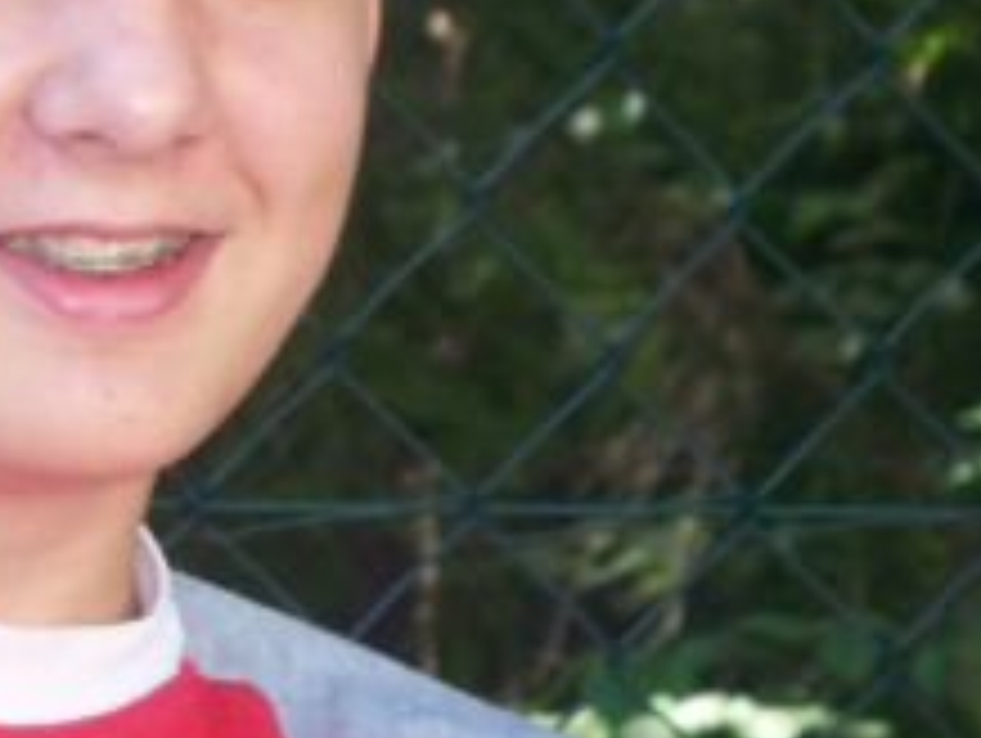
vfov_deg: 5.2
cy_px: -9
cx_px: -16
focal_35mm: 286
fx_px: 8114
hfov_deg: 6.9
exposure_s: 1/125
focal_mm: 19.2
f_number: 4.4
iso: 125
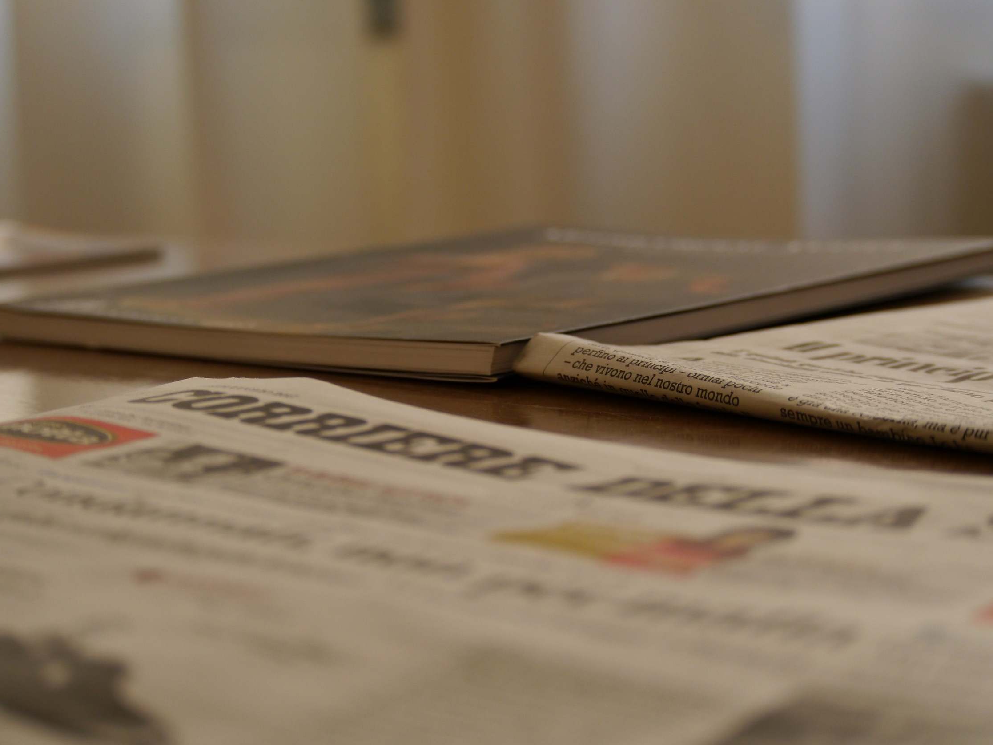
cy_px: 392
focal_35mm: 86
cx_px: 513
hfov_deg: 22.8
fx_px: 2467
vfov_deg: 17.2
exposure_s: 1/80
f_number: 4
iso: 400
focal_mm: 40
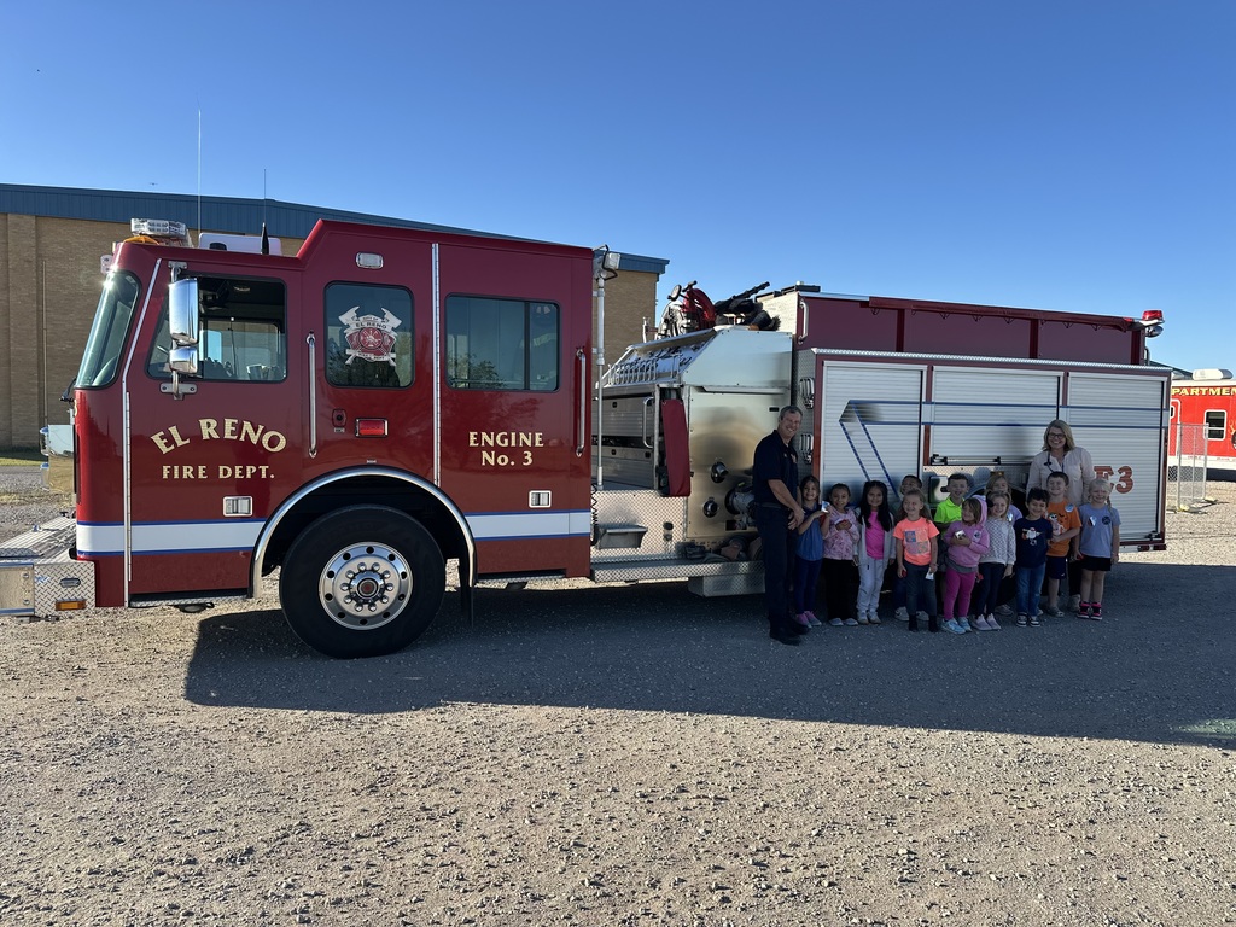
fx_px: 857
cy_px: 464
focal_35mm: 24
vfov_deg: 56.8
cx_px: 618
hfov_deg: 71.6
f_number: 1.78
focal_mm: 6.86
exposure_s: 1/2203
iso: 80
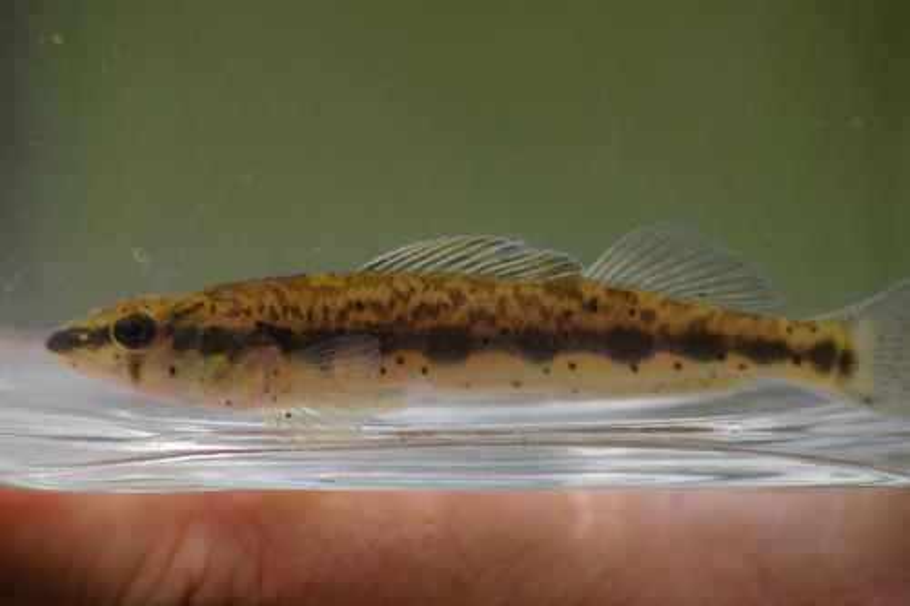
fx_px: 5685
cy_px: 303
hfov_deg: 9.2
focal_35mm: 225
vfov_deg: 6.1
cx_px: 455
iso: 200
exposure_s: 1/750
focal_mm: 150
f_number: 8
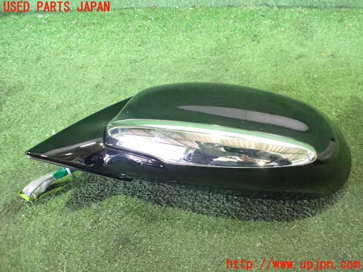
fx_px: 315
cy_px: 136
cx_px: 182
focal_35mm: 30
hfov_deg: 60.0
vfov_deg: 46.8
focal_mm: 5.4
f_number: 2.3
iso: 1250
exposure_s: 1/30
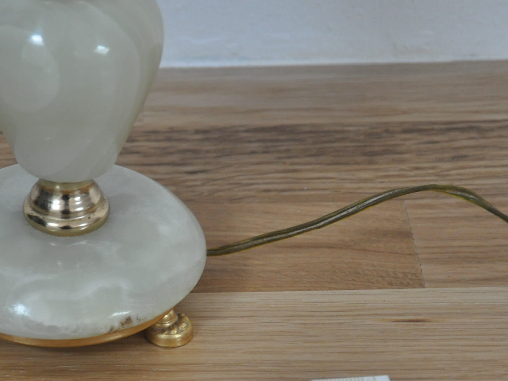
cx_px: 135
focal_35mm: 128
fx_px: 1878
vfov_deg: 11.5
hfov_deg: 15.3
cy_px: 341
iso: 1100
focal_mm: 42
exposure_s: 1/30
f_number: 4.8
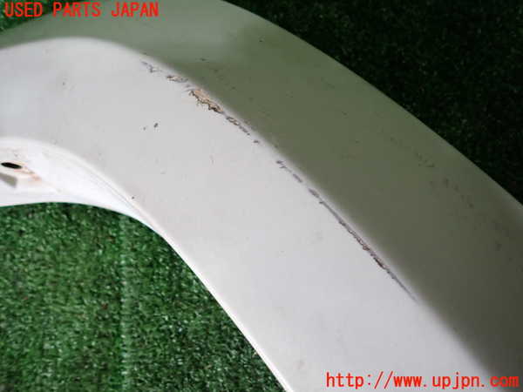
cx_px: 262
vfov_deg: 54.9
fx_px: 378
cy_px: 196
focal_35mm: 25
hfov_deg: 69.4
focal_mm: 4.5
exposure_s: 1/100
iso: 320
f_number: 2
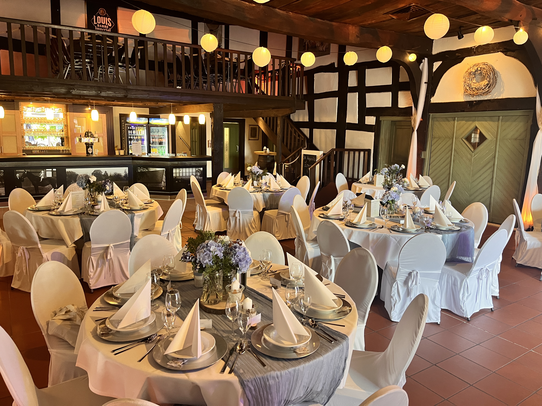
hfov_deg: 67.3
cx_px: 271
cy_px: 203
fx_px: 407
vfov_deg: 53.1
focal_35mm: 26
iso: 160
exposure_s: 1/50
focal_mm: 5.1
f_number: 1.6
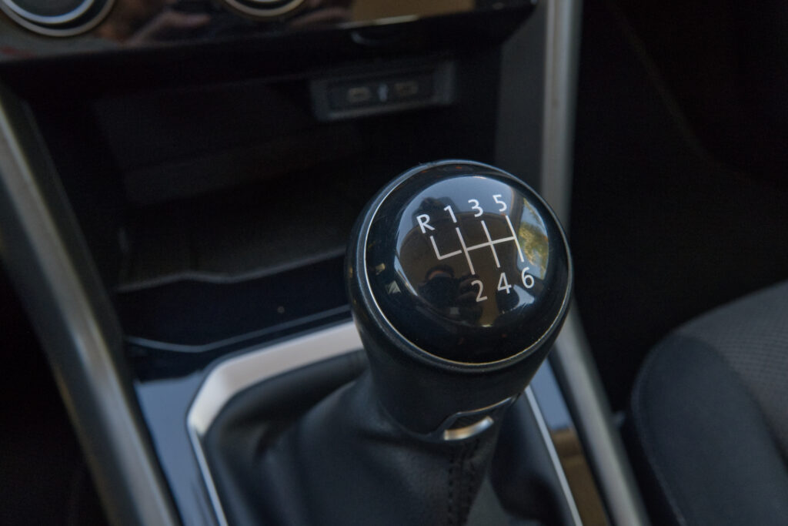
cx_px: 394
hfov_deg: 55.8
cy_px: 263
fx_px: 744
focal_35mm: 34
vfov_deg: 38.9
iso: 2000
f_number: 9
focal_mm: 22.8
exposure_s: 1/100
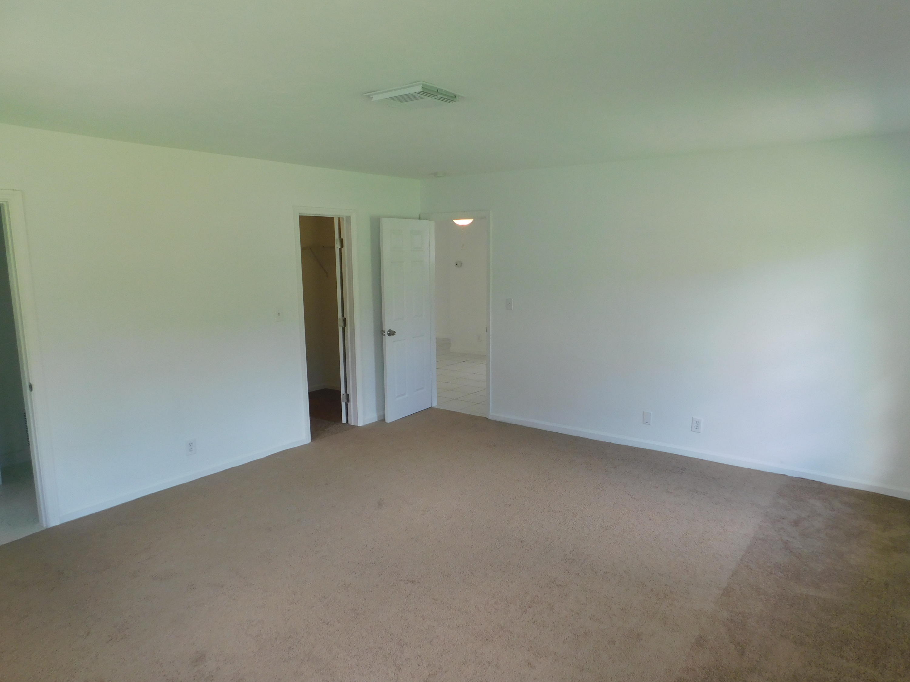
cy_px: 341
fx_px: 605
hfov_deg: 73.9
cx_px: 455
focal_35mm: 23
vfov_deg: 58.9
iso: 125
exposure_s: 1/80
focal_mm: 4
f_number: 3
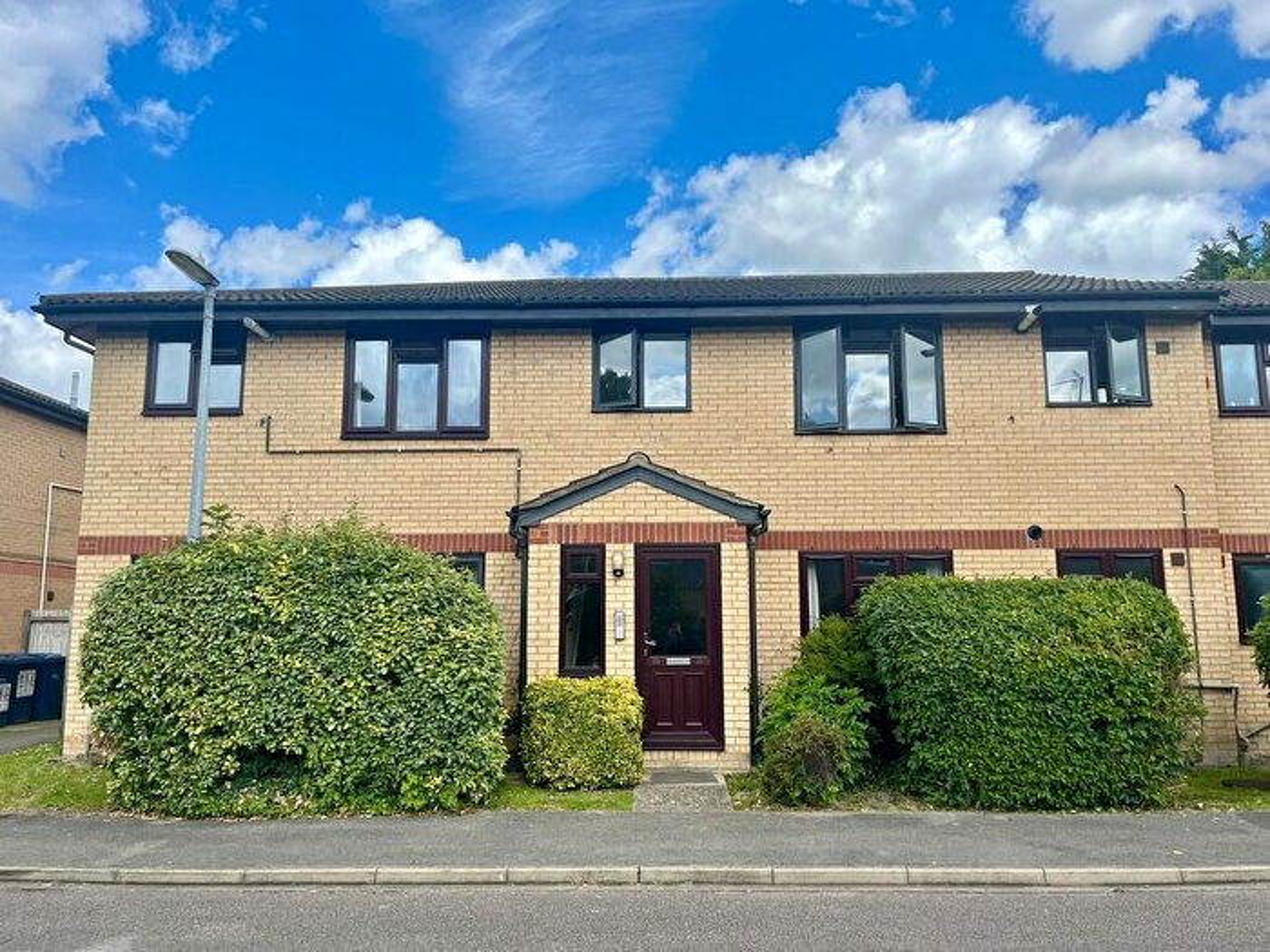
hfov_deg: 67.3
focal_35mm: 26
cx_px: 635
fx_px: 954
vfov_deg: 53.1
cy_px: 476
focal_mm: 5.1
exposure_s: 1/2358
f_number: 1.6
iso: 50
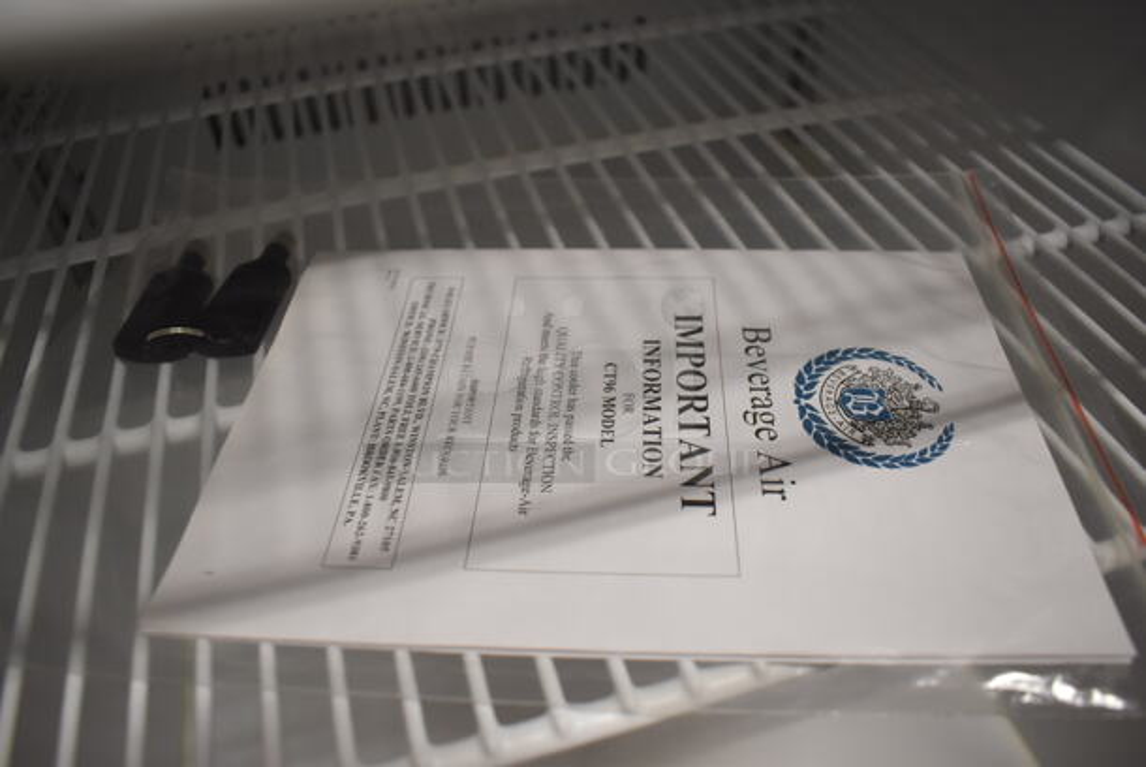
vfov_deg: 48.0
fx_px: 860
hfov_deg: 67.3
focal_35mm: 27
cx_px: 573
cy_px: 384
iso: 1000
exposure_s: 1/60
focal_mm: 18
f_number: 4
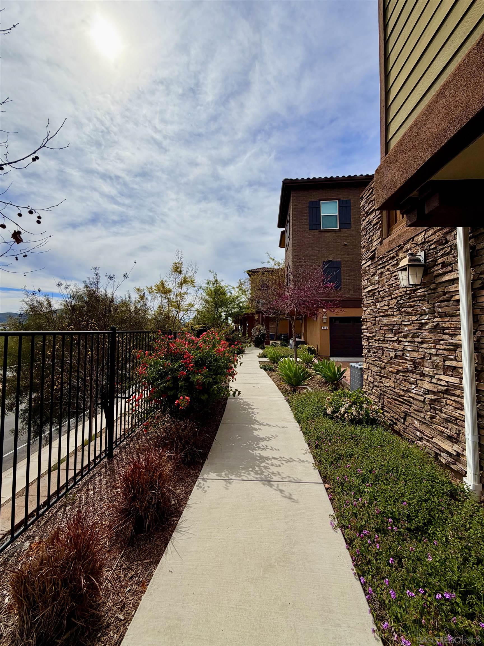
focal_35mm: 14
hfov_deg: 85.7
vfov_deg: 102.1
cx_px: 242
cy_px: 323
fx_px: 261
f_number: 2.2
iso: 20
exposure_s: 1/2165
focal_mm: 2.22
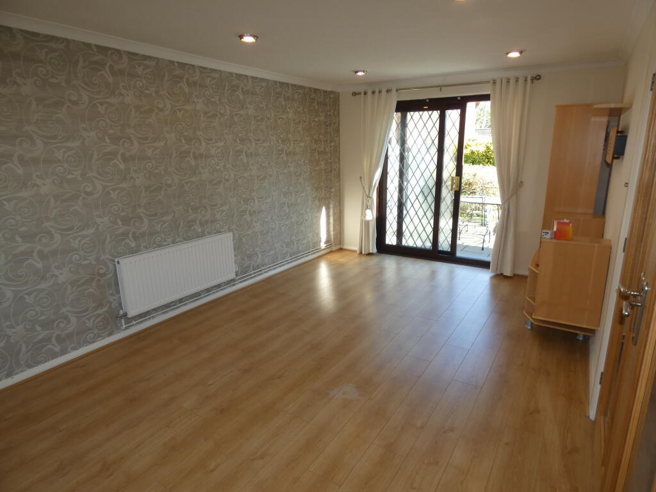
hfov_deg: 81.7
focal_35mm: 20
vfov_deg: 66.0
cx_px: 328
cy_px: 246
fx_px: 379
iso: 80
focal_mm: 3.6
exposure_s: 1/60
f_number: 2.8
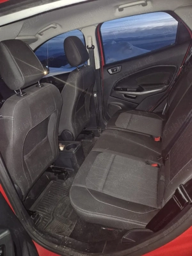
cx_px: 96
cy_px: 128
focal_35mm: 23
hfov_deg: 58.9
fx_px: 170
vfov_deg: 73.9
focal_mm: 5.4
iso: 250
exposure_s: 1/10
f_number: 1.8
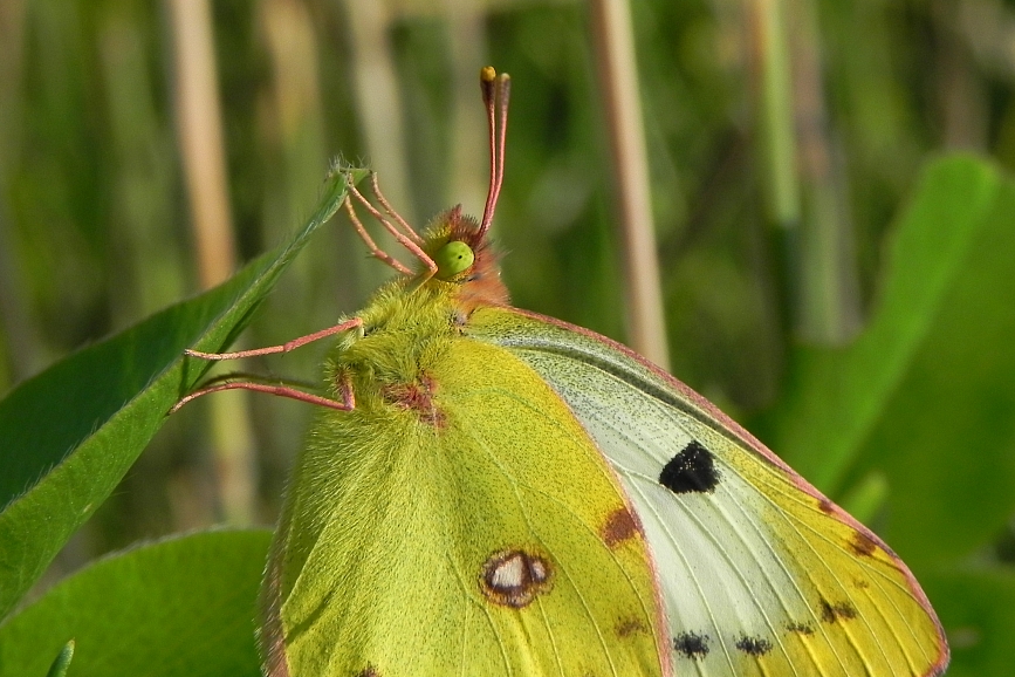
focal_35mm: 129
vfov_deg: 10.6
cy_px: 435
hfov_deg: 15.9
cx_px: 539
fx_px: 3637
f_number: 6.3
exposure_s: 1/496
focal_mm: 18.8
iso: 160
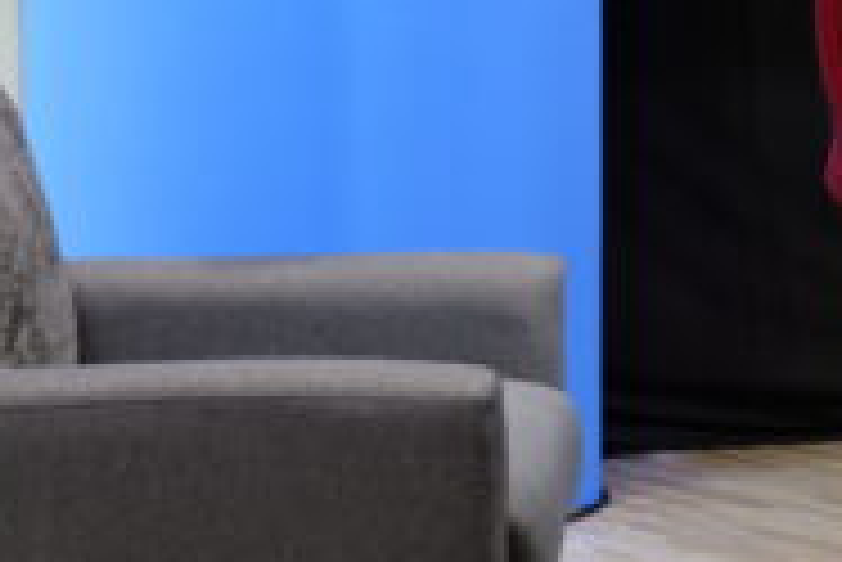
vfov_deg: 10.8
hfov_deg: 14.5
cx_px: 1423
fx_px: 2973
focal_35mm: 127
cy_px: 67
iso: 500
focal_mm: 33
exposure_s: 1/60
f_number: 4
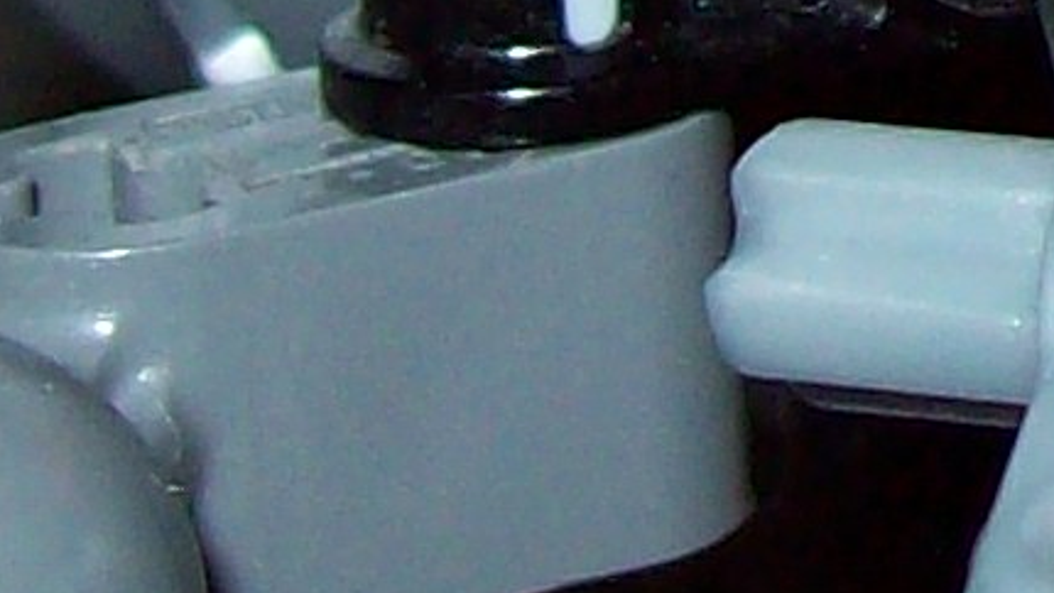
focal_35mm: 279
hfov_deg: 7.5
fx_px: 7798
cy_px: -902
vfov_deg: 4.3
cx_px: 1819
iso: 80
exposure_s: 1/64
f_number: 2.7
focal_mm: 6
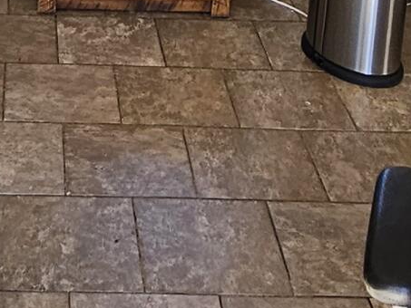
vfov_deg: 14.8
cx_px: 47
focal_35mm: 86
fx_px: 1021
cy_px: -263
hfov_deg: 22.3
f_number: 2.2
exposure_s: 1/77
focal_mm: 2.2
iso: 80
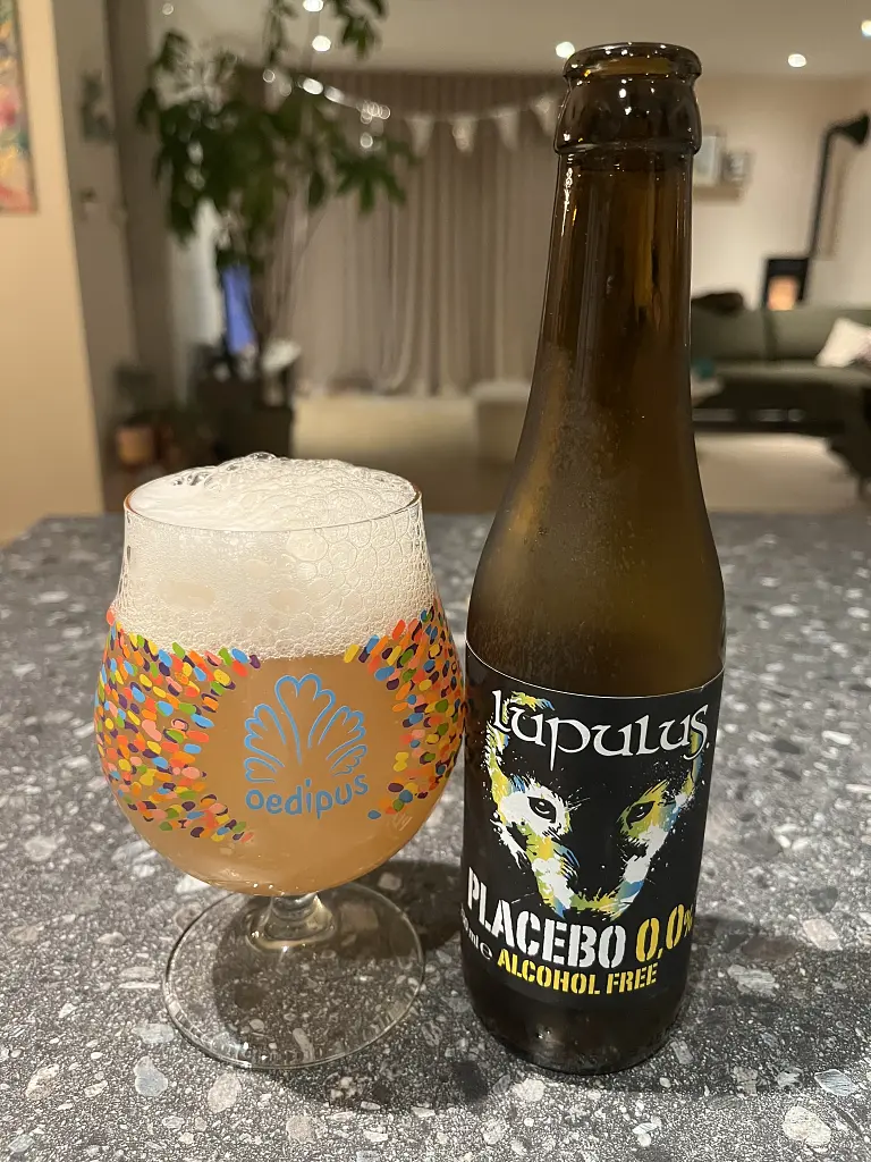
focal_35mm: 26
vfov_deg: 67.3
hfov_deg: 53.1
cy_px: 581
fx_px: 872
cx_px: 436
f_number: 1.6
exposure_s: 1/50
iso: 400
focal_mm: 5.1
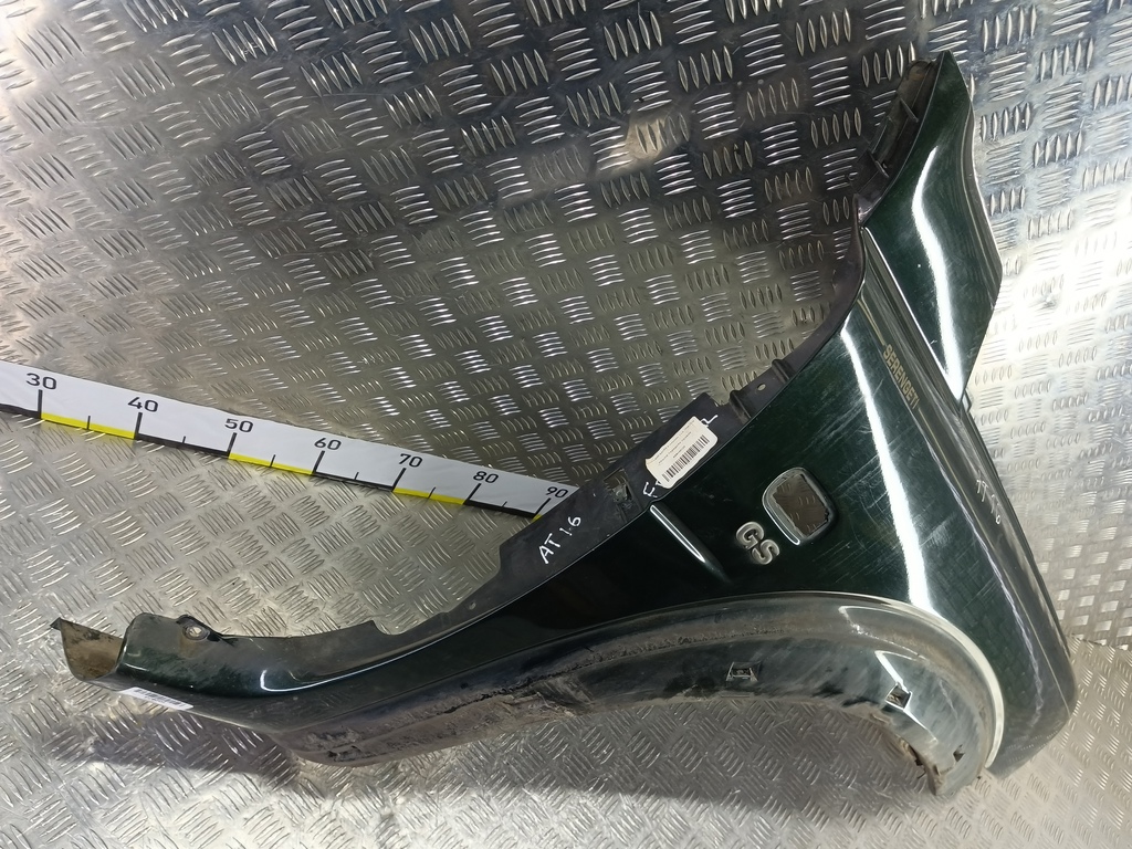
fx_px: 752
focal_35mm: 23
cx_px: 566
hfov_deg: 73.9
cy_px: 424
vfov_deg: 58.9
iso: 153
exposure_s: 1/50
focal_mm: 4.11
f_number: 1.6
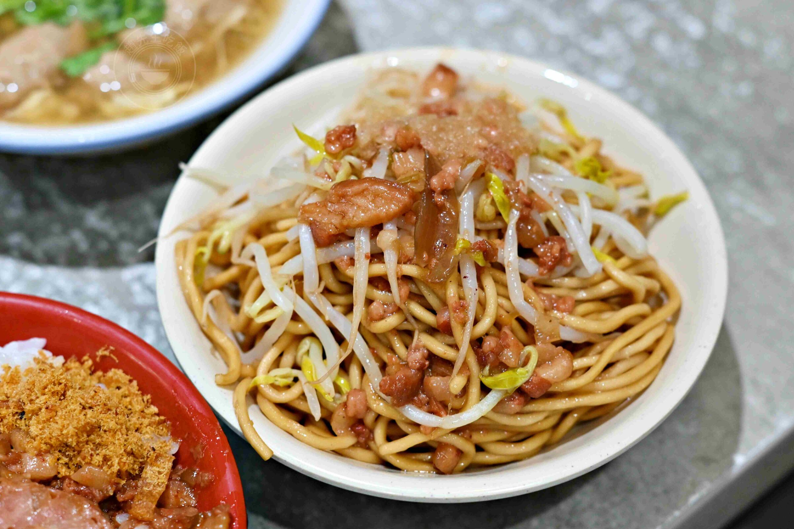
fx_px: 1764
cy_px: 256
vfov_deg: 17.1
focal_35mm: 80
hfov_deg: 25.4
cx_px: 397
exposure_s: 1/200
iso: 900
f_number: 3.2
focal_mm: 50
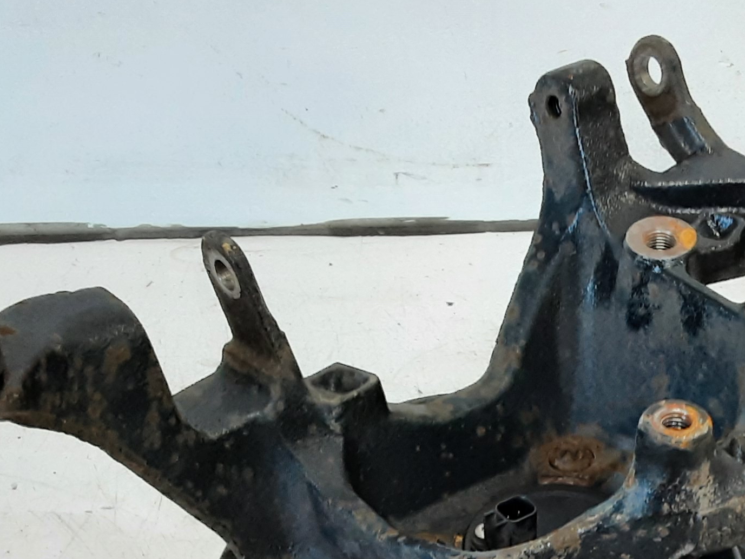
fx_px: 1378
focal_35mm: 64
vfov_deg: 21.7
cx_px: 516
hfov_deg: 30.0
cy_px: 614
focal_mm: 2.91
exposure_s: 1/50
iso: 100
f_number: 1.9
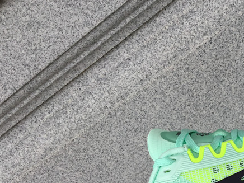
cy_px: 160
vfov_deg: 22.4
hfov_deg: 28.8
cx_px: 231
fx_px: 451
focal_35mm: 64
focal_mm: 3.3
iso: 25
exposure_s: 1/175
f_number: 2.4
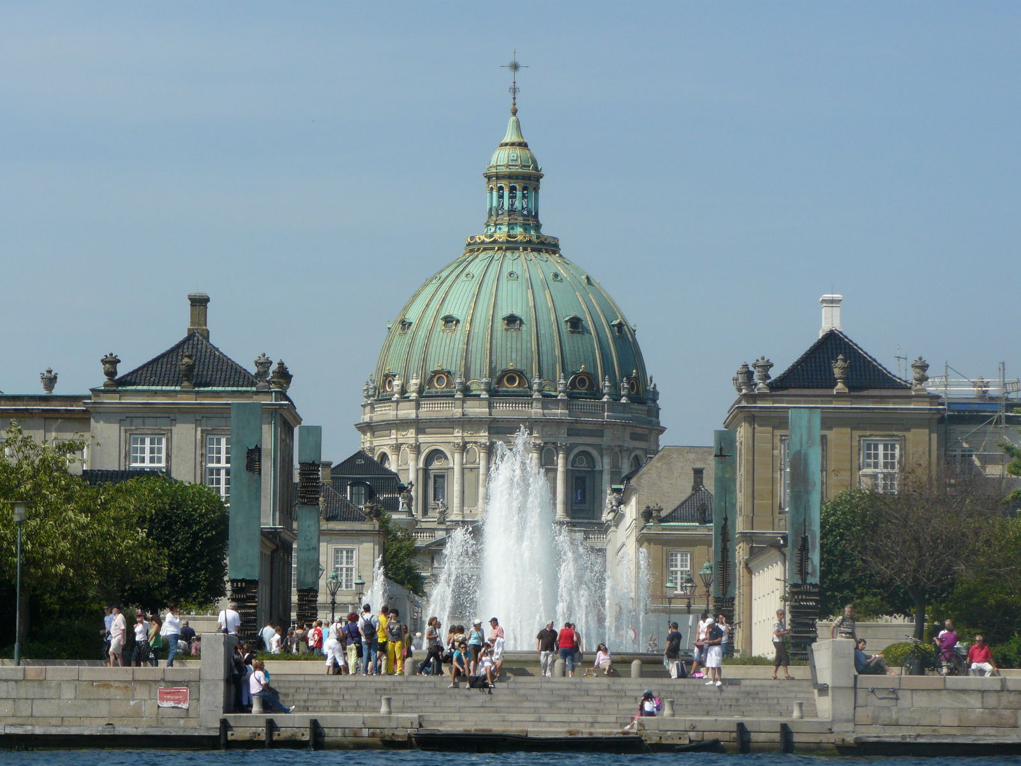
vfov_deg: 10.3
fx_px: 4247
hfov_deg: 13.7
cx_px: 510
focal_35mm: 144
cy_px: 383
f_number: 6.3
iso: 100
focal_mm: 24.1
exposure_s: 1/500
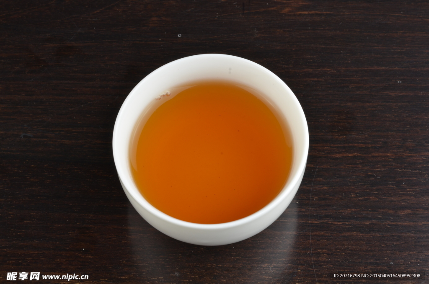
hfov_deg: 22.7
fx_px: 1070
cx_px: 214
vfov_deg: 15.1
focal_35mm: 90
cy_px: 142
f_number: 20
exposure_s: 1/4
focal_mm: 60
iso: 160
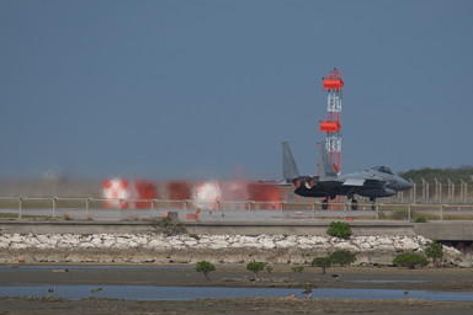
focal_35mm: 968
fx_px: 12717
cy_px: 171
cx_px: 236
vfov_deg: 1.4
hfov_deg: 2.1
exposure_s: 1/1600
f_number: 8
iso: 200
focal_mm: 550
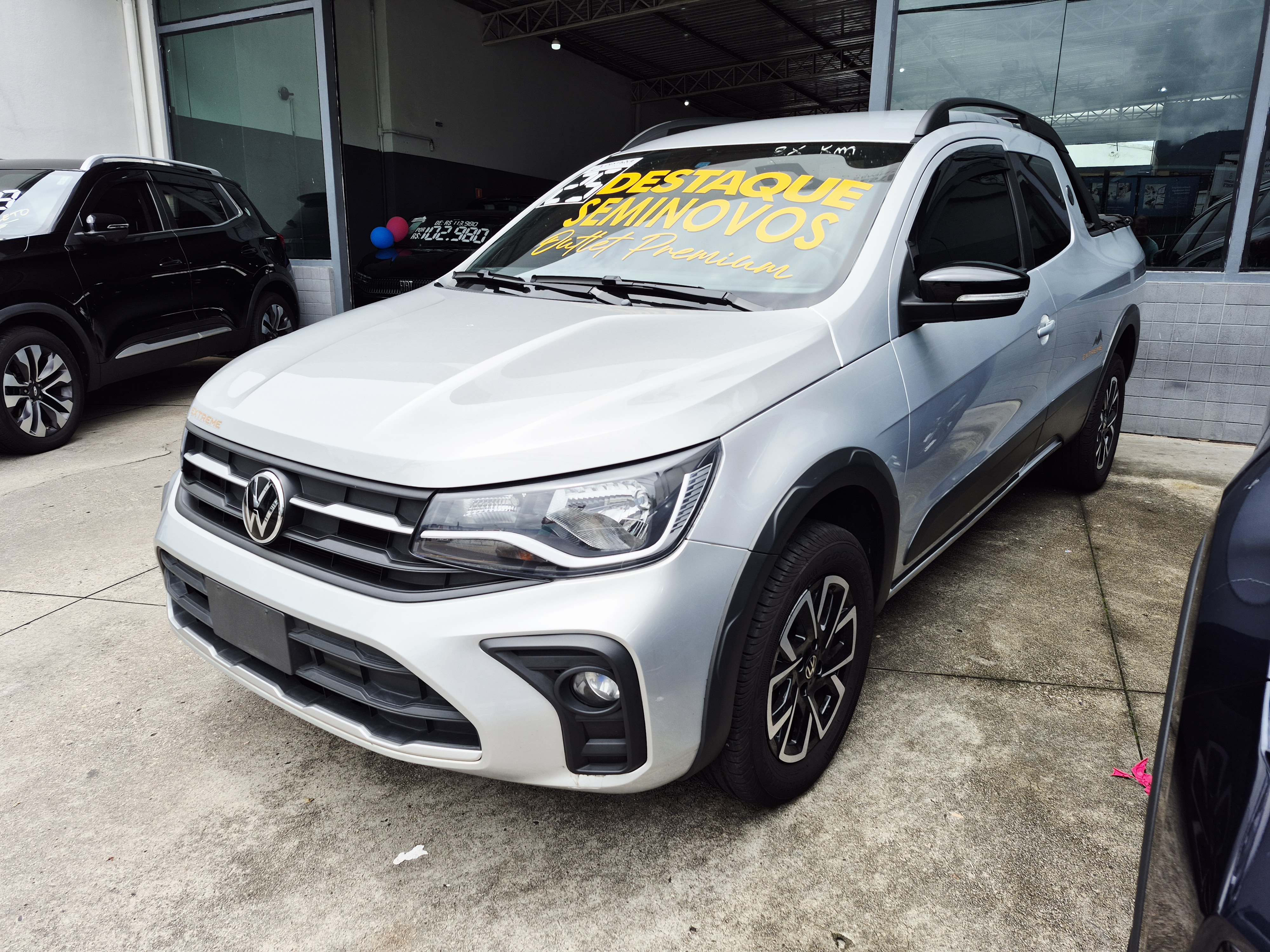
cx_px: 635
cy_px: 476
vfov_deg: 58.9
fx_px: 844
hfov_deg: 73.9
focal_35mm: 23
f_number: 1.8
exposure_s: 1/1772
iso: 25
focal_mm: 5.4
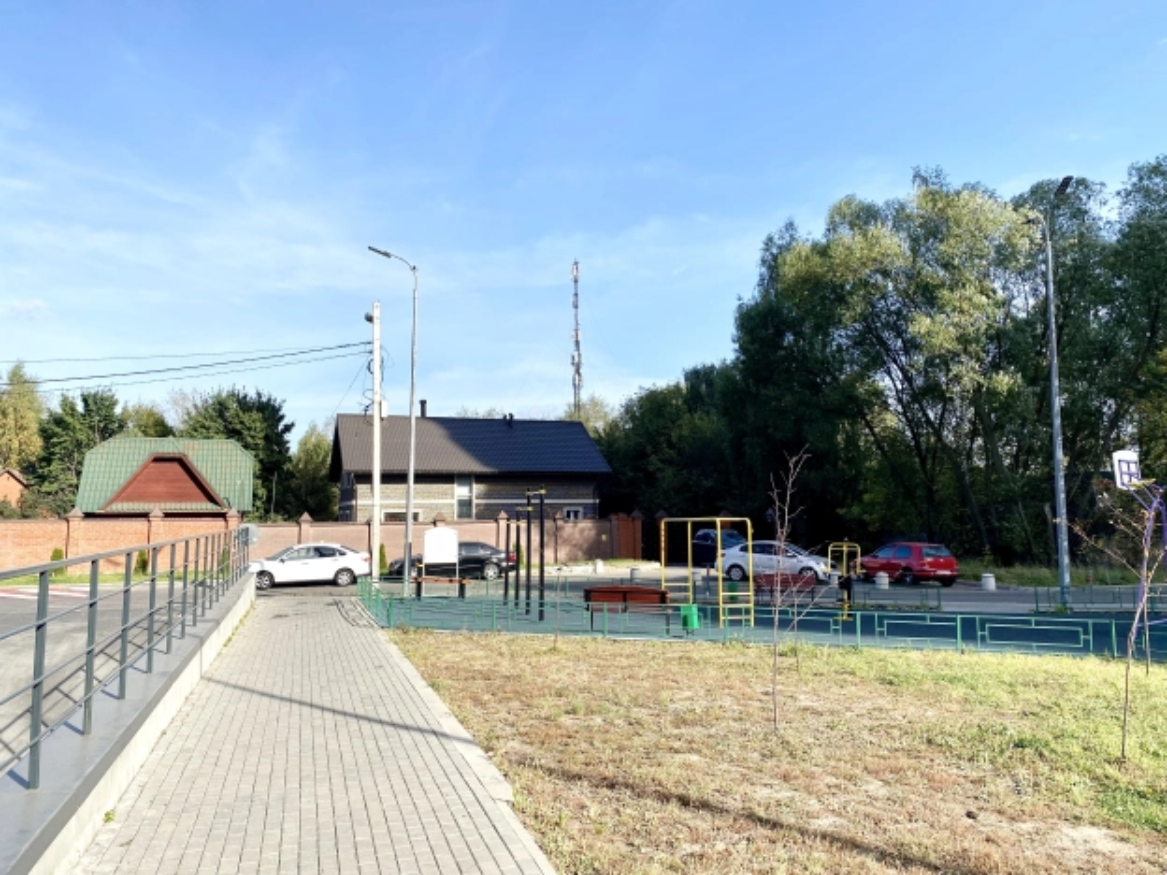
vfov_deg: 53.1
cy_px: 438
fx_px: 877
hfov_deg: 67.3
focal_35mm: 26
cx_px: 584
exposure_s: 1/2268
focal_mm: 4.25
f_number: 1.8
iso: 32
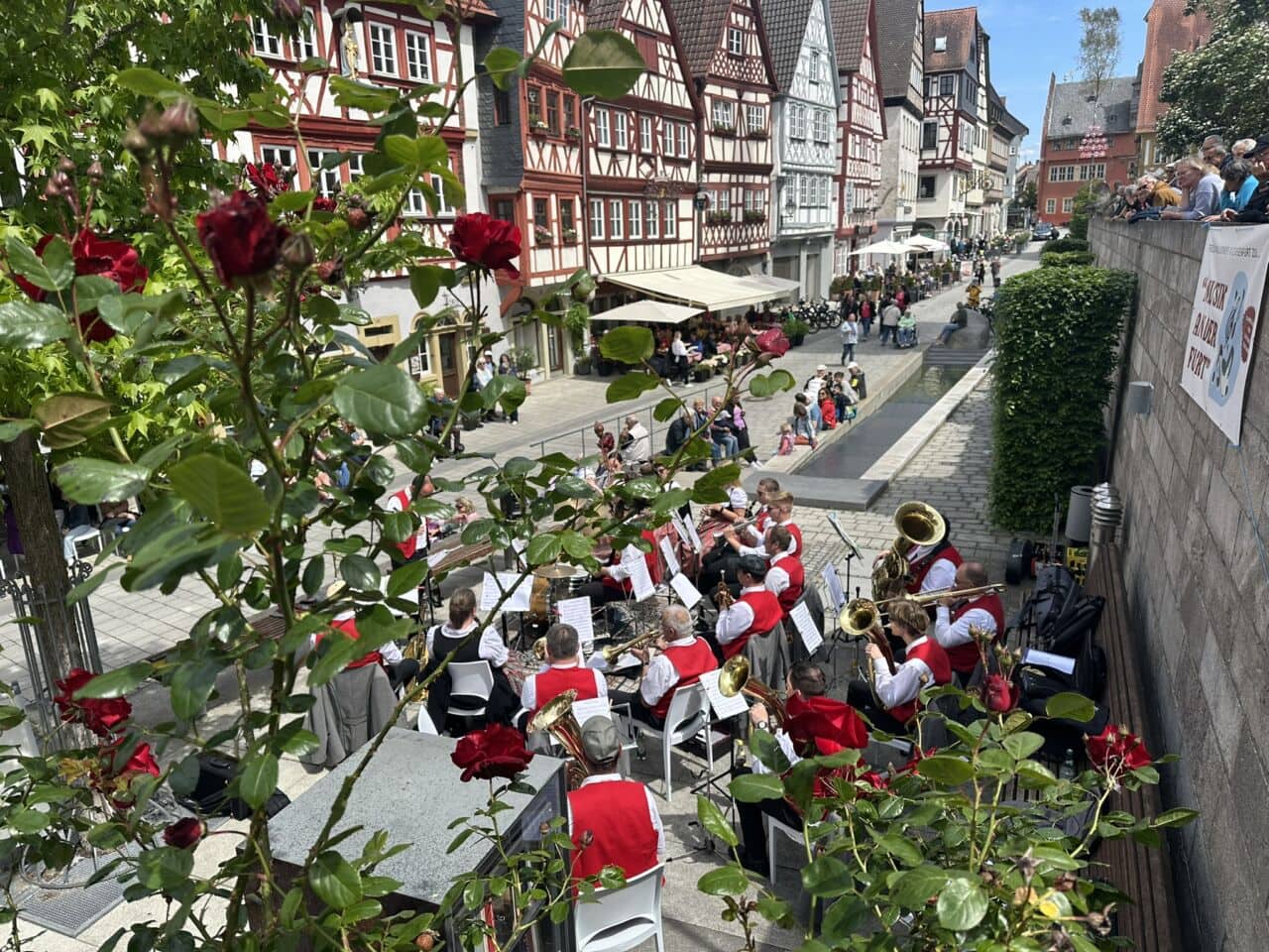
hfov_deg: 71.6
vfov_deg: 56.8
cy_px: 476
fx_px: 880
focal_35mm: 24
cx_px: 634
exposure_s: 1/2967
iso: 80
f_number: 1.78
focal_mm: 6.86
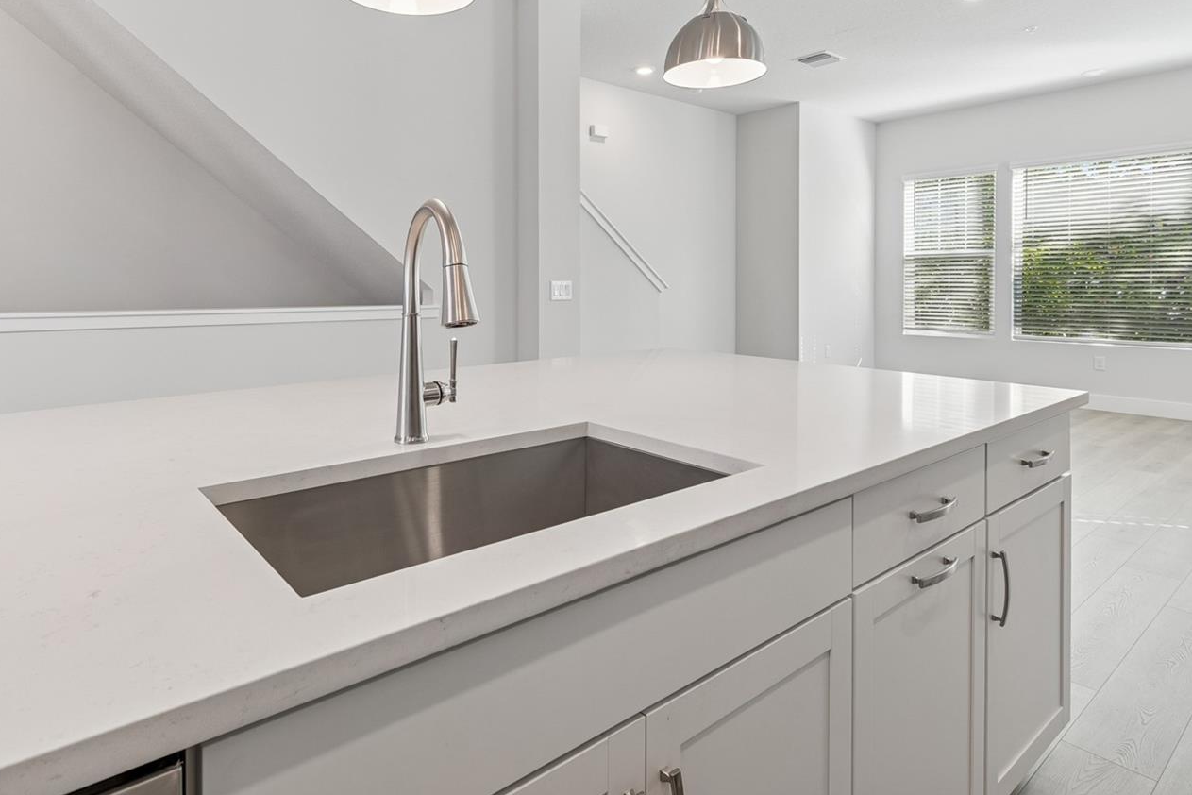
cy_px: 317
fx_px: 629
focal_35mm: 19
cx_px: 529
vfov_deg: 64.0
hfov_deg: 86.6
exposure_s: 1/25
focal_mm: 10
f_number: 7.1
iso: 100
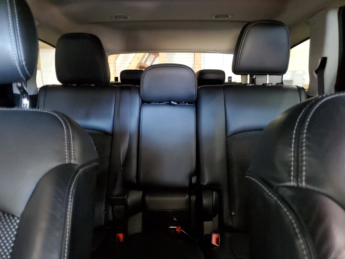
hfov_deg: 67.3
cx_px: 172
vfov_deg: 53.1
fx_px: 259
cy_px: 130
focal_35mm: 26
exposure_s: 1/15
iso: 579
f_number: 1.5
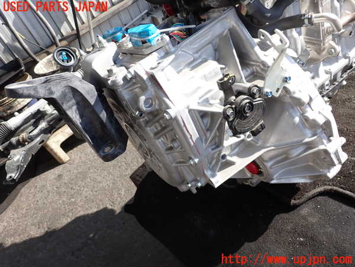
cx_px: 178
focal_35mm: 30
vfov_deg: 46.8
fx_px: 308
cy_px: 134
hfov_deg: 60.0
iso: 100
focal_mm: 5.4
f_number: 3.2
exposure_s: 1/320
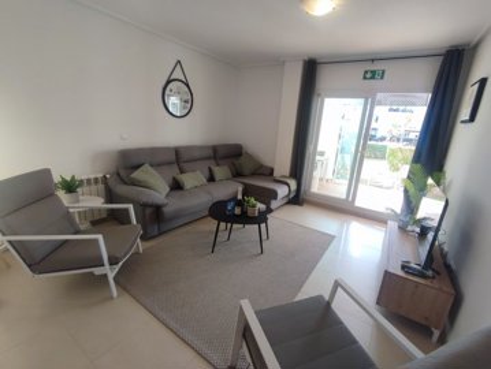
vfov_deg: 78.2
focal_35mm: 16
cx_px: 246
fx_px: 227
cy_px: 184
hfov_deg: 94.4
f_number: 2.2
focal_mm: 1.65
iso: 80
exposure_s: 1/100
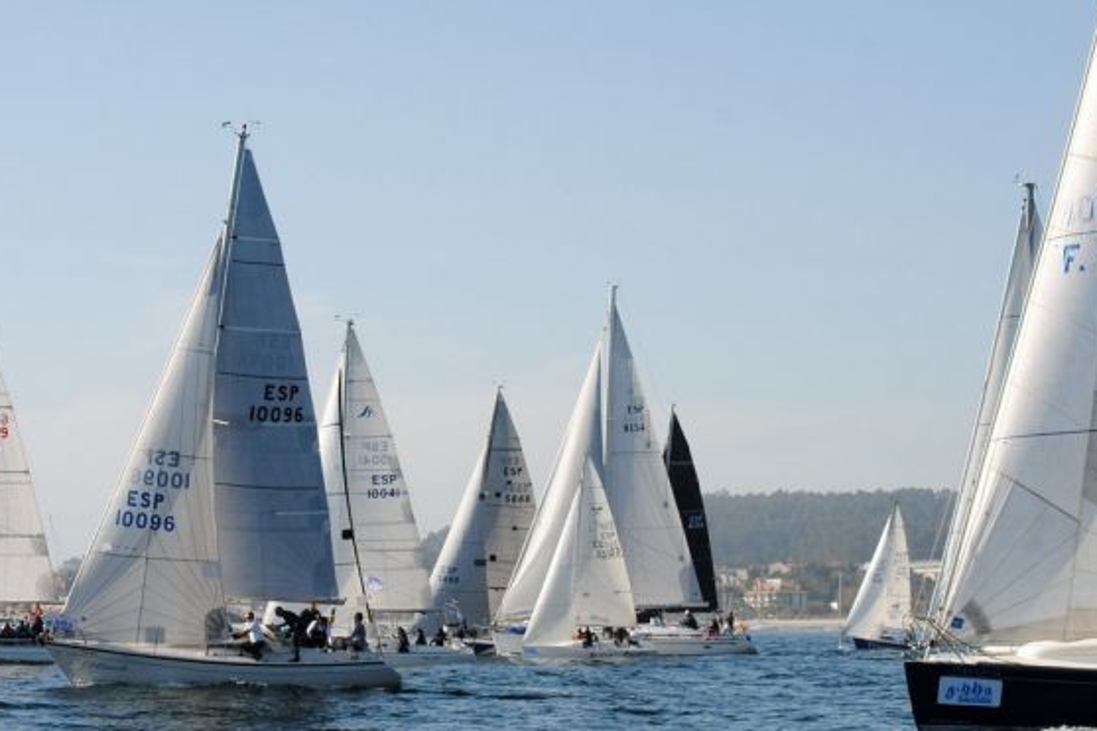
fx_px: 3616
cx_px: 414
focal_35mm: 119
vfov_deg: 11.5
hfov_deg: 17.2
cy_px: 413
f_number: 8
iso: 100
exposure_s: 1/250
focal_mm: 55
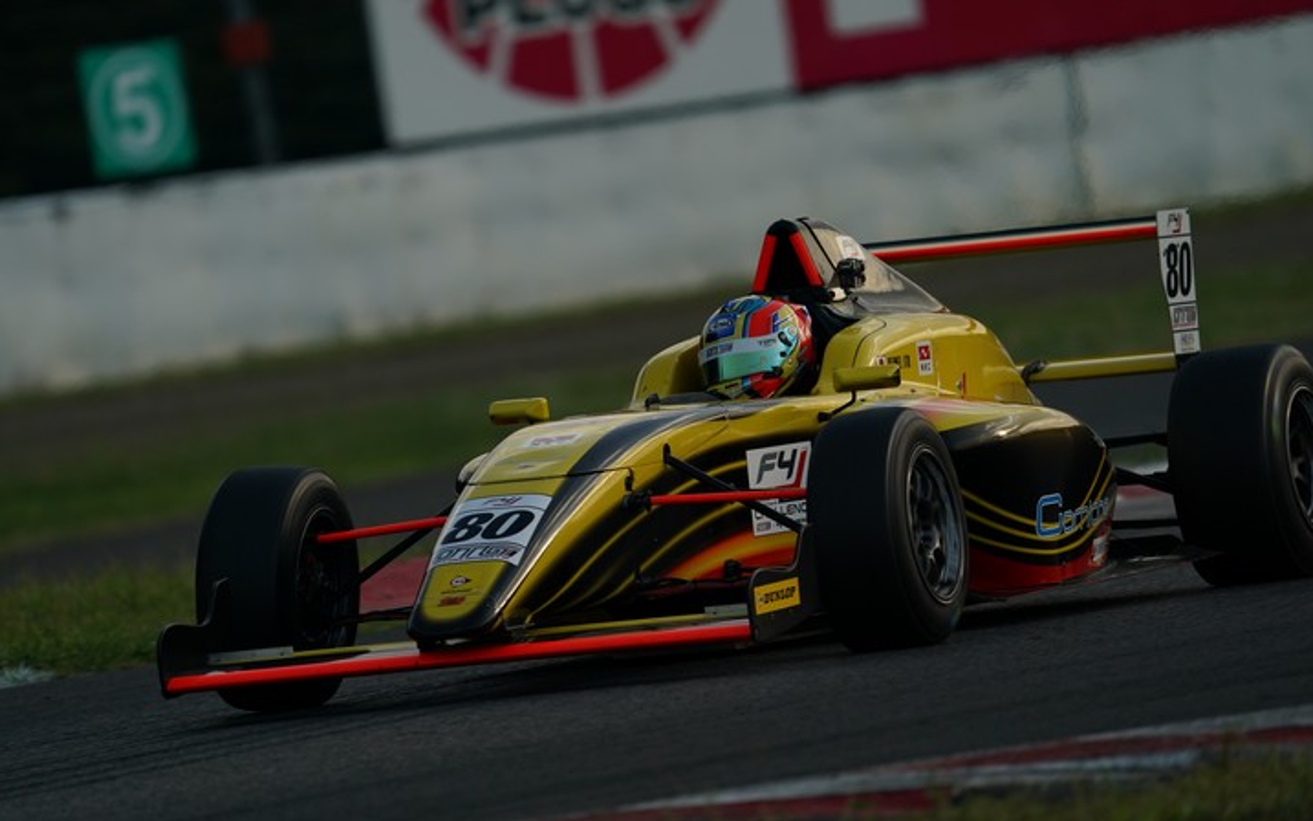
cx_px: 657
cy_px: 421
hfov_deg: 3.4
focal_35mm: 614
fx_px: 21969
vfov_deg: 2.1
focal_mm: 600
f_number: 6.3
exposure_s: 1/800
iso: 400
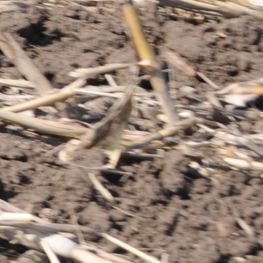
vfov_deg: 5.3
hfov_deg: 4.9
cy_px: -244
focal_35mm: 323
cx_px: -764
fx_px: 2776
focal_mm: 32
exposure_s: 1/320
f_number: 9
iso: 200
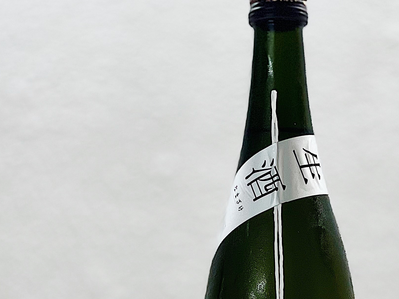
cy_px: 292
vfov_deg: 11.4
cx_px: 276
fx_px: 1487
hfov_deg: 15.2
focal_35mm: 129
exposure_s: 1/100
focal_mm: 6
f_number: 2
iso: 64
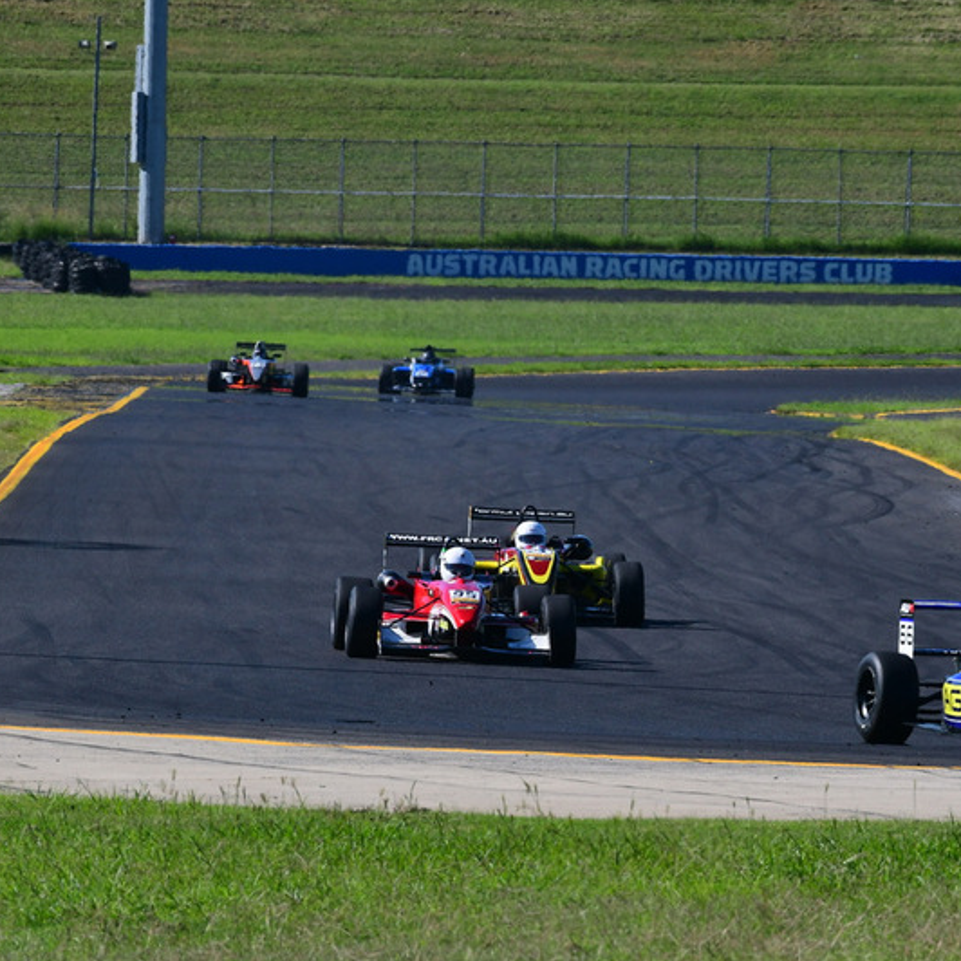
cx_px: 555
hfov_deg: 2.9
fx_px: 19285
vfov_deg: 2.9
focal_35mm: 614
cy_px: 480
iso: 500
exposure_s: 1/640
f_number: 13
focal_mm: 320
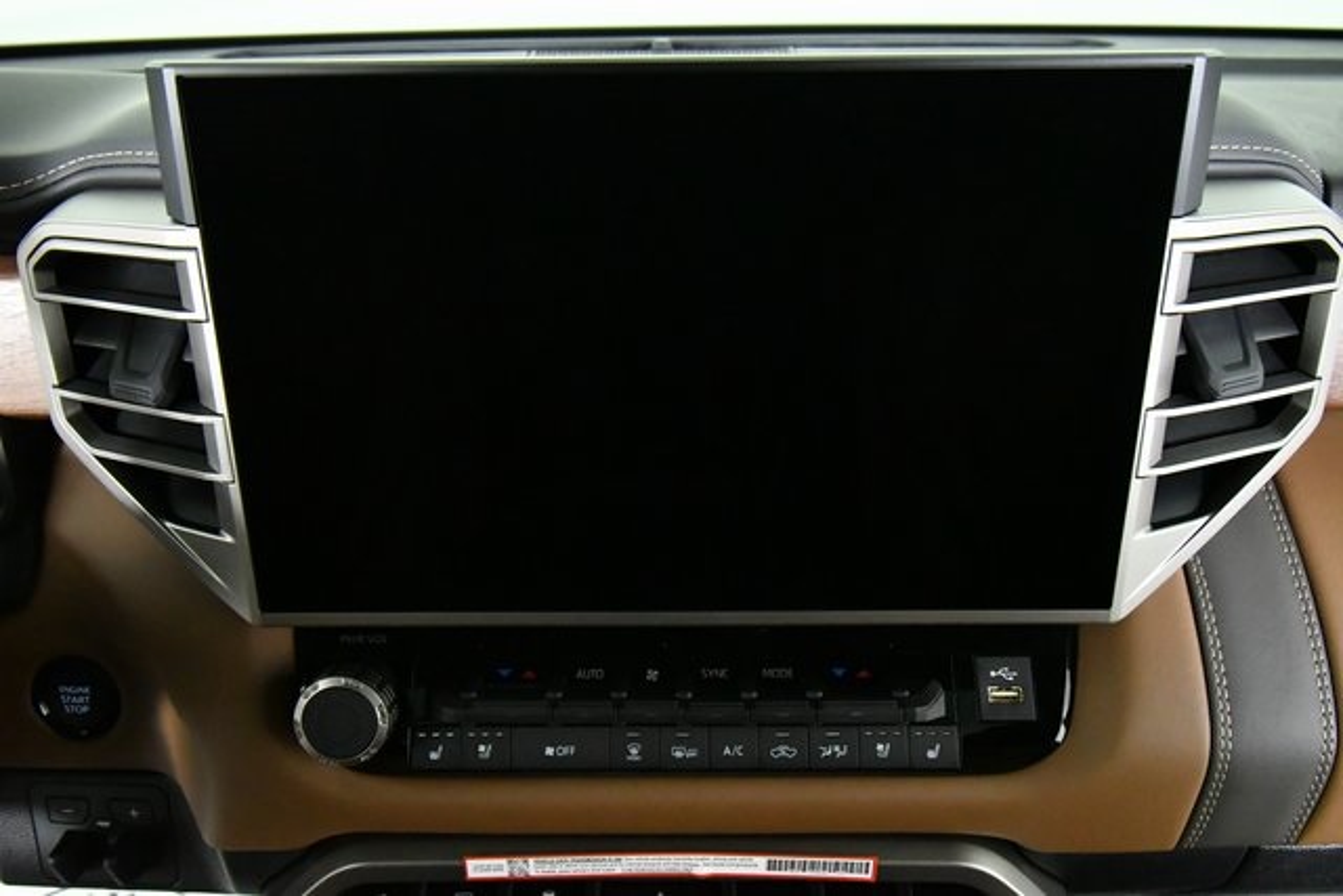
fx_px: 1119
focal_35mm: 30
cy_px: 448
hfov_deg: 61.9
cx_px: 672
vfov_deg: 43.6
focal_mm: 20
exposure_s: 1/250
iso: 12800
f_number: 5.6
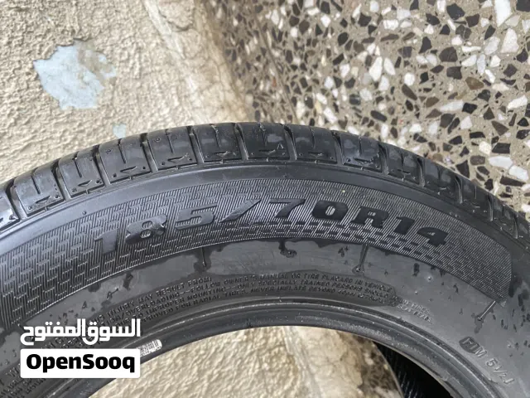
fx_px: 398
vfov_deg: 53.1
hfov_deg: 67.3
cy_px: 199
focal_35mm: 26
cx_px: 265
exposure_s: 1/60
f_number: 1.8
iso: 250
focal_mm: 4.25
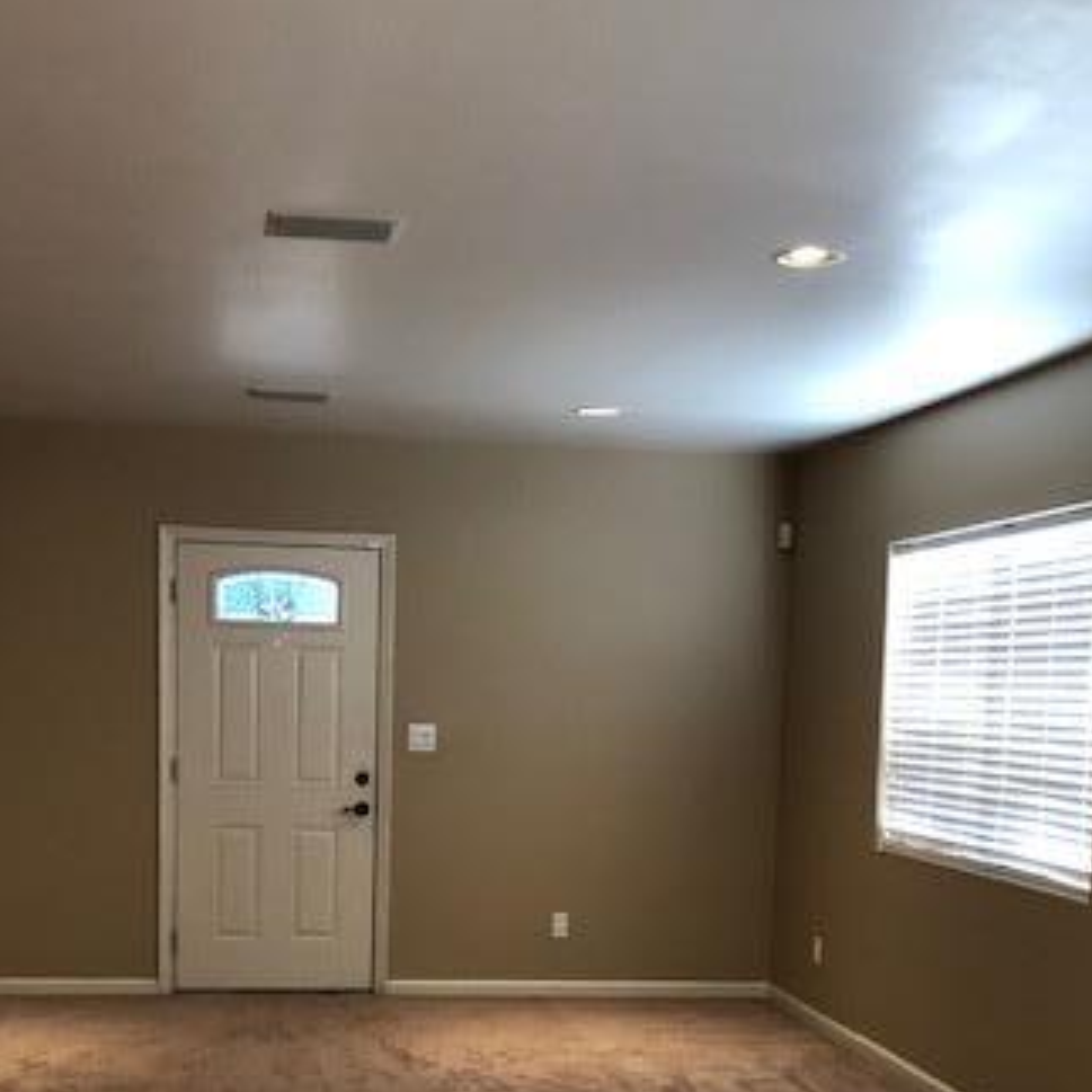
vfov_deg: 33.4
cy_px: 913
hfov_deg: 34.6
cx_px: 453
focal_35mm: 49
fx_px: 1749
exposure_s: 1/24
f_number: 1.8
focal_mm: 3.99
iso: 40
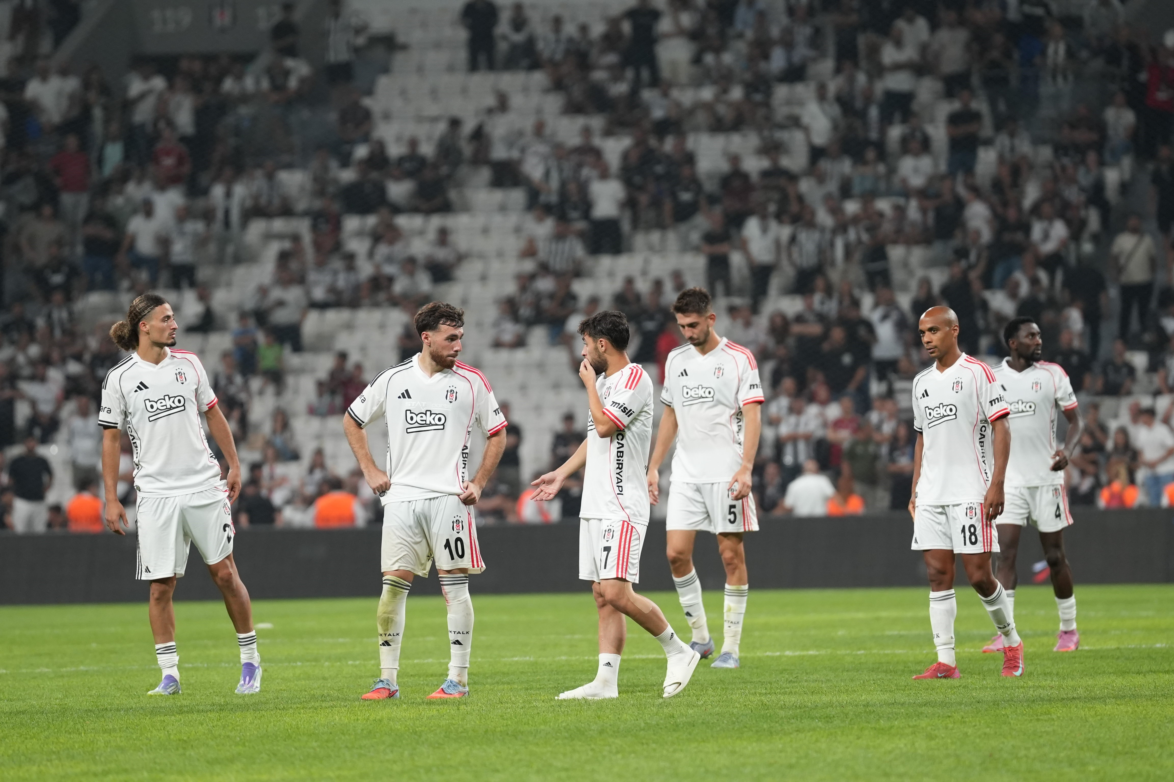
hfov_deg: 6.9
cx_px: 587
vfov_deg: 4.6
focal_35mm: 300
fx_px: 9783
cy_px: 391
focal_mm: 200
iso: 1600
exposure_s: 1/1250
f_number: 2.8
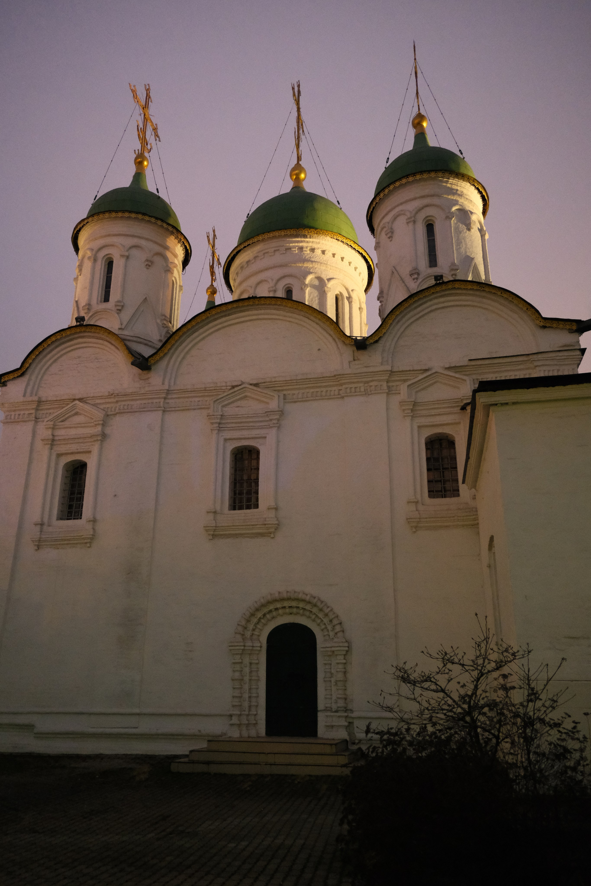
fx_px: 665
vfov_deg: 67.4
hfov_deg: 47.9
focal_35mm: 27
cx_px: 296
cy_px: 443
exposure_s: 1/45
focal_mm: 18
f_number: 4
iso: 6400
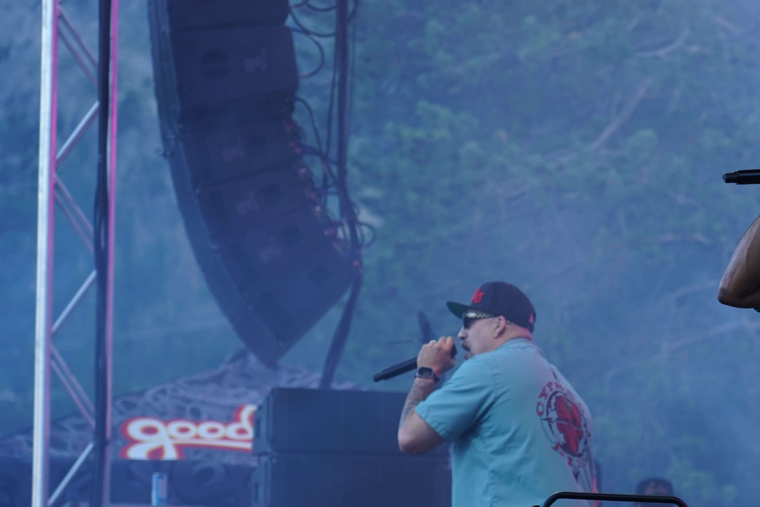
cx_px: 585
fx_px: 3863
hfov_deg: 11.2
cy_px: 286
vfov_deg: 7.5
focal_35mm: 183
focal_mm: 105
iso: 250
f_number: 4
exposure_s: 1/160
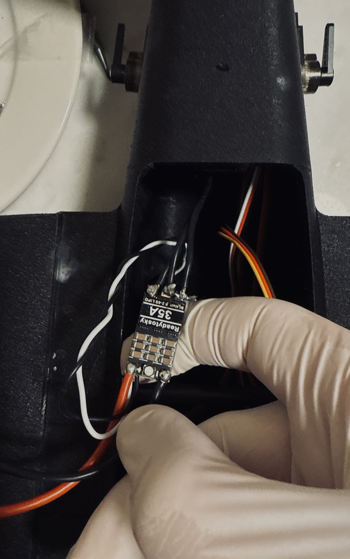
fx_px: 412
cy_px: 275
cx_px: 159
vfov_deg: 68.4
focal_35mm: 27
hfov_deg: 46.0
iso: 500
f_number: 2.2
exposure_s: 1/60
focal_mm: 2.22
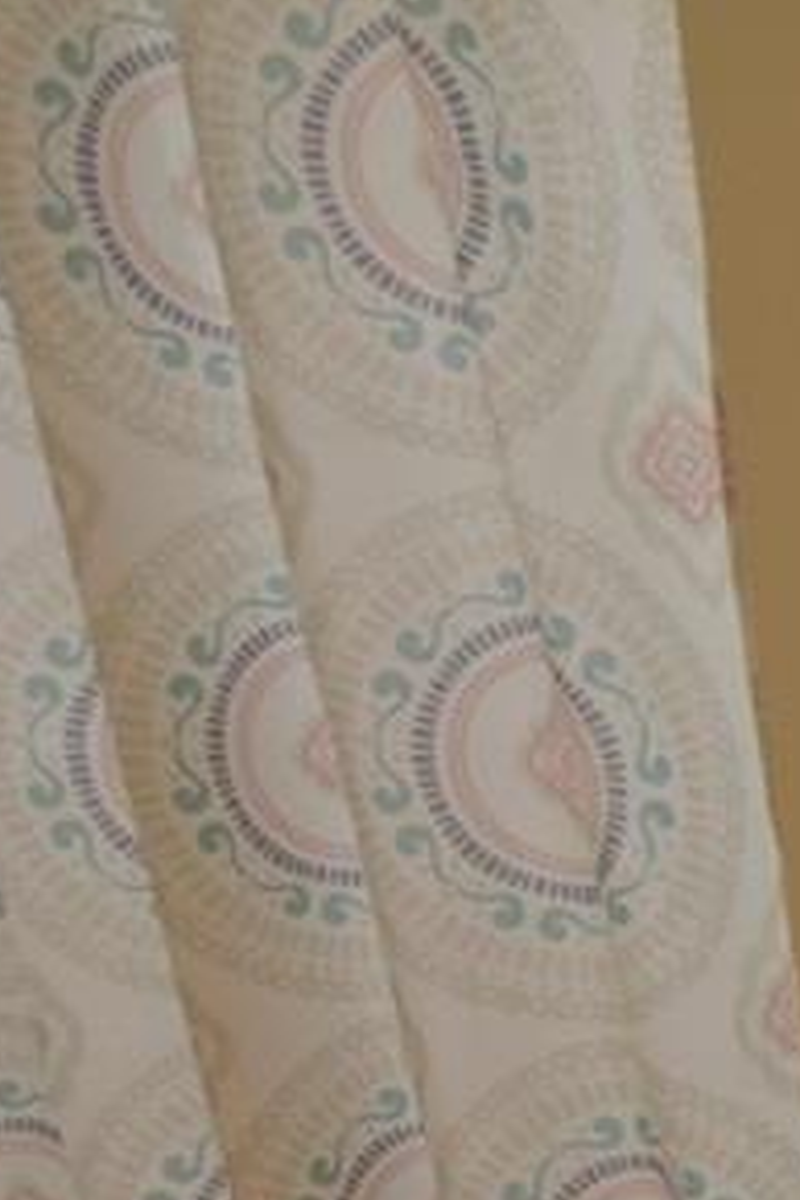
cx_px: 1847
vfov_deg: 28.4
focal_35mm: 66
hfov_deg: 14.6
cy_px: 1227
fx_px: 2200
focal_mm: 10
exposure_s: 1/30
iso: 100
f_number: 3.5
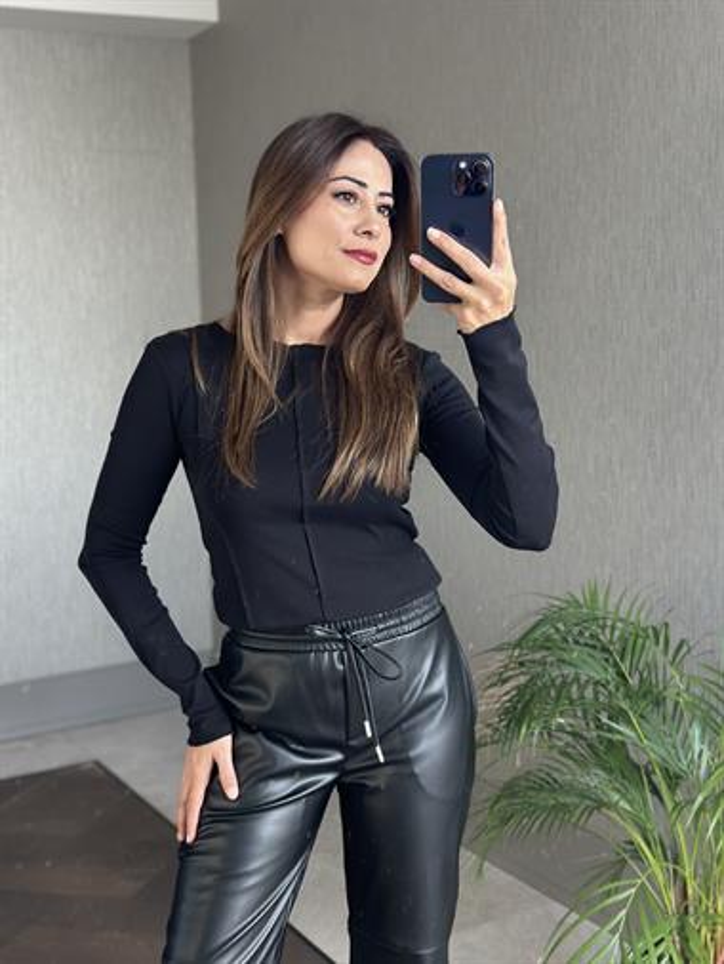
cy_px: 482
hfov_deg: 30.3
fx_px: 1337
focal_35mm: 48
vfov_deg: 39.6
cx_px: 362
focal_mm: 6.86
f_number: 1.78
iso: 125
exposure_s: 1/88
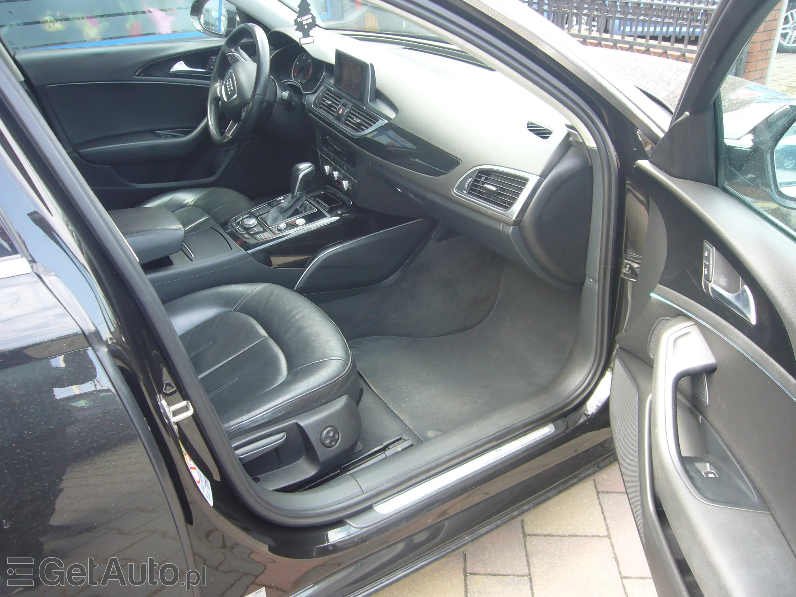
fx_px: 644
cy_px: 298
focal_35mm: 28
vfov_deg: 49.7
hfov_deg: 63.4
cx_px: 398
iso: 80
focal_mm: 4.6
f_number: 2.8
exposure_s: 1/30
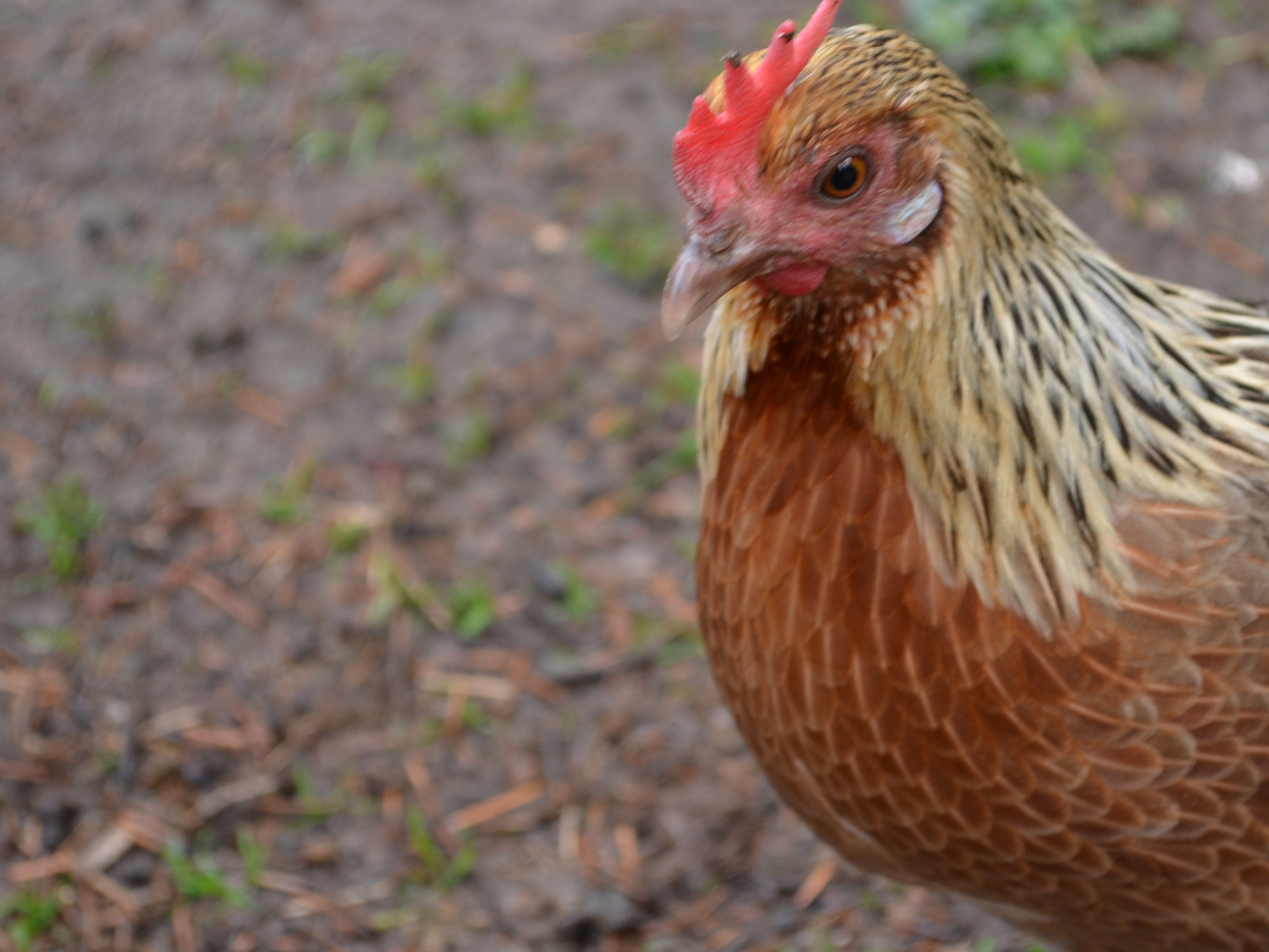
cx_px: 794
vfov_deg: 12.8
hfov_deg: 17.0
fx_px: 4242
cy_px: 388
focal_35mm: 116
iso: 400
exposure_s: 1/80
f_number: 5.6
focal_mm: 55
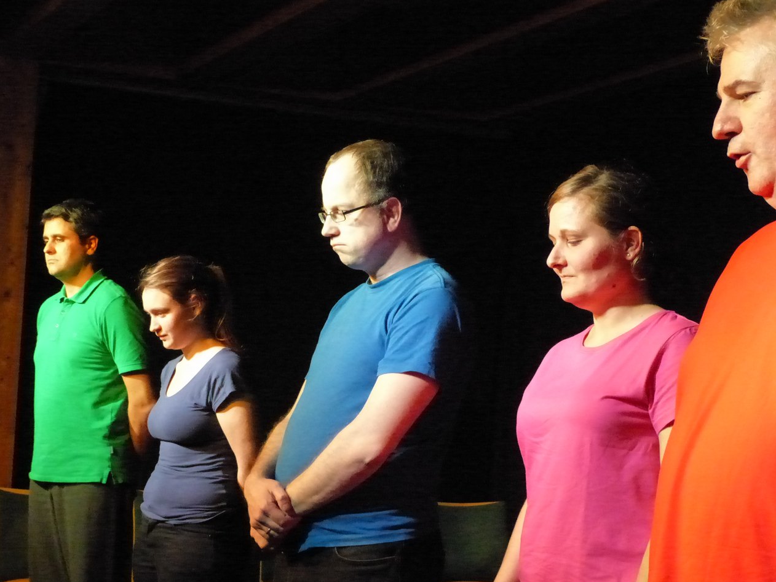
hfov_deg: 26.7
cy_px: 293
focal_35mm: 73
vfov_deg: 20.2
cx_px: 383
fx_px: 1637
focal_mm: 13
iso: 3200
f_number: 4
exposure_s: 1/160
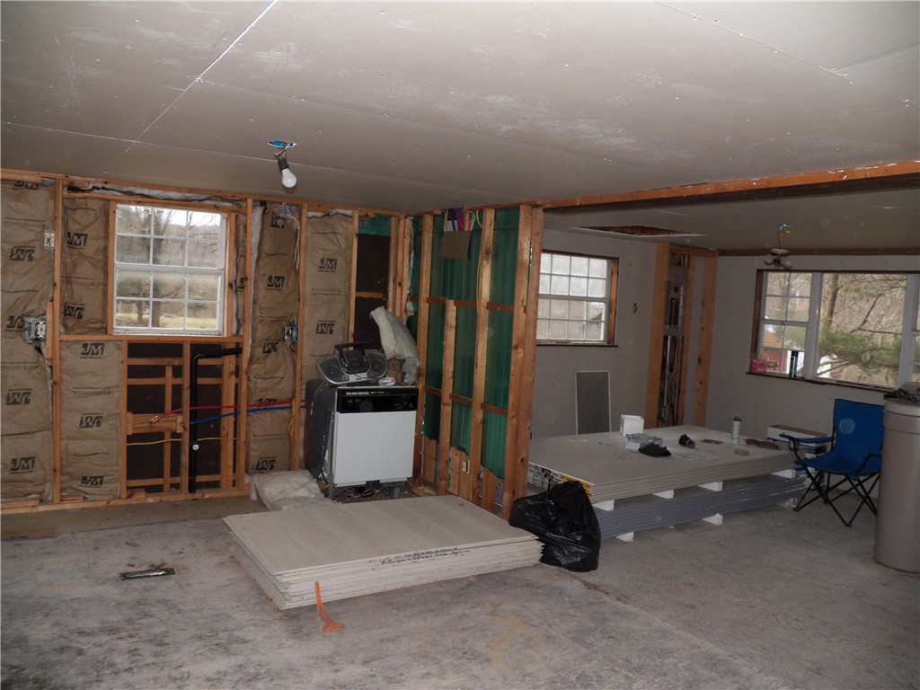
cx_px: 460
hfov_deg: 63.4
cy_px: 345
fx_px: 744
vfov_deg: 49.7
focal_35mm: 28
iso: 125
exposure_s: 1/125
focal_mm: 4.9
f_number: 2.8
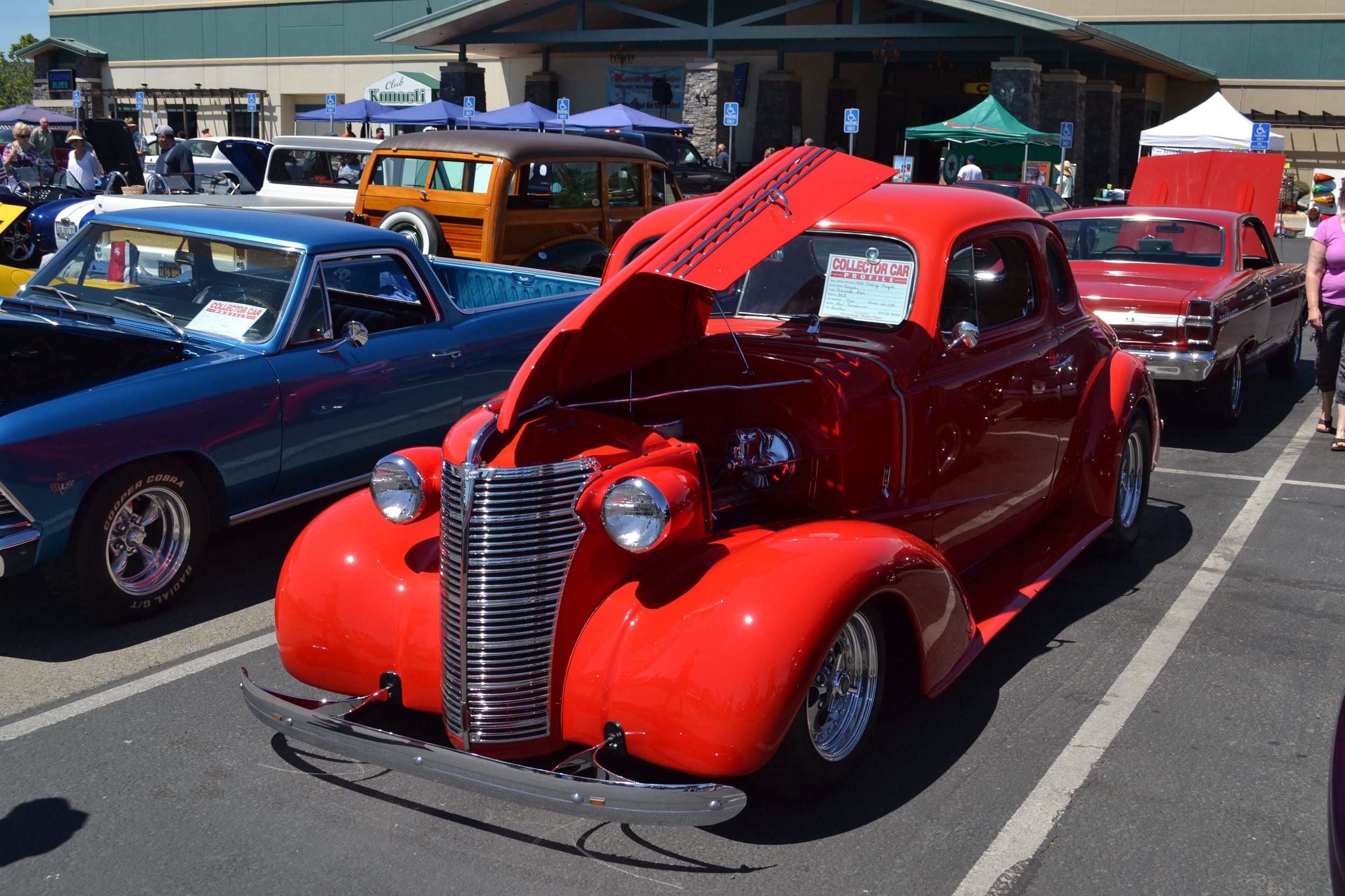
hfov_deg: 53.1
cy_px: 448
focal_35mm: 36
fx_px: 1345
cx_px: 672
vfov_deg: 36.9
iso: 100
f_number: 8
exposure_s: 1/250
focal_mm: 24
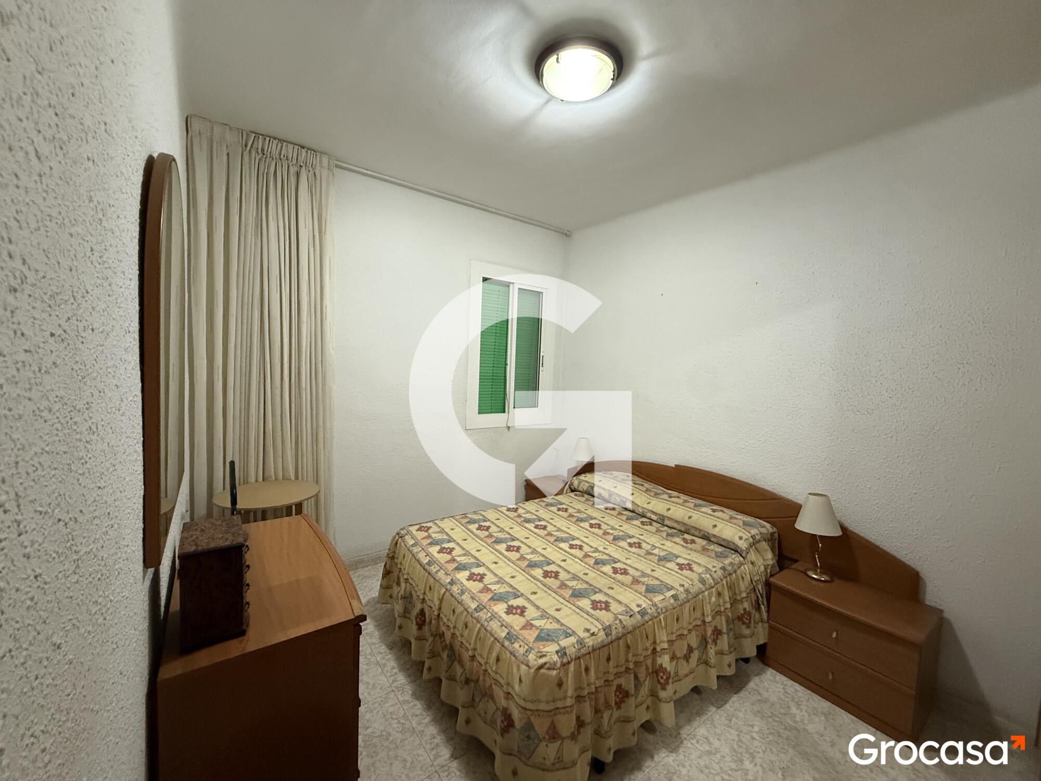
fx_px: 421
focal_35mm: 14
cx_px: 520
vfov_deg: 85.7
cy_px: 390
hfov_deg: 102.1
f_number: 2.2
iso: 640
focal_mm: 2.22
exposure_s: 1/50
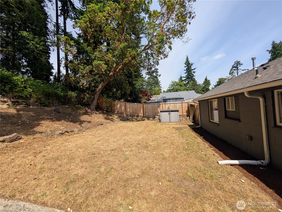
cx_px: 141
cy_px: 106
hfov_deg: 110.5
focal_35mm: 12
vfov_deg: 94.6
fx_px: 98
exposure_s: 1/2660
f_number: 1.7
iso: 56
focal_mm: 2.02
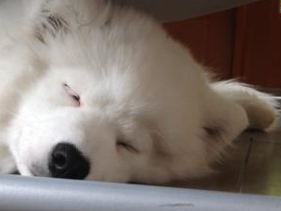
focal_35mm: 72
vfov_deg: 20.4
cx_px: 53
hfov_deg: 26.5
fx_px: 584
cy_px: 128
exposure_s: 1/30
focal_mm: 4.28
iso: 64
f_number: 2.4
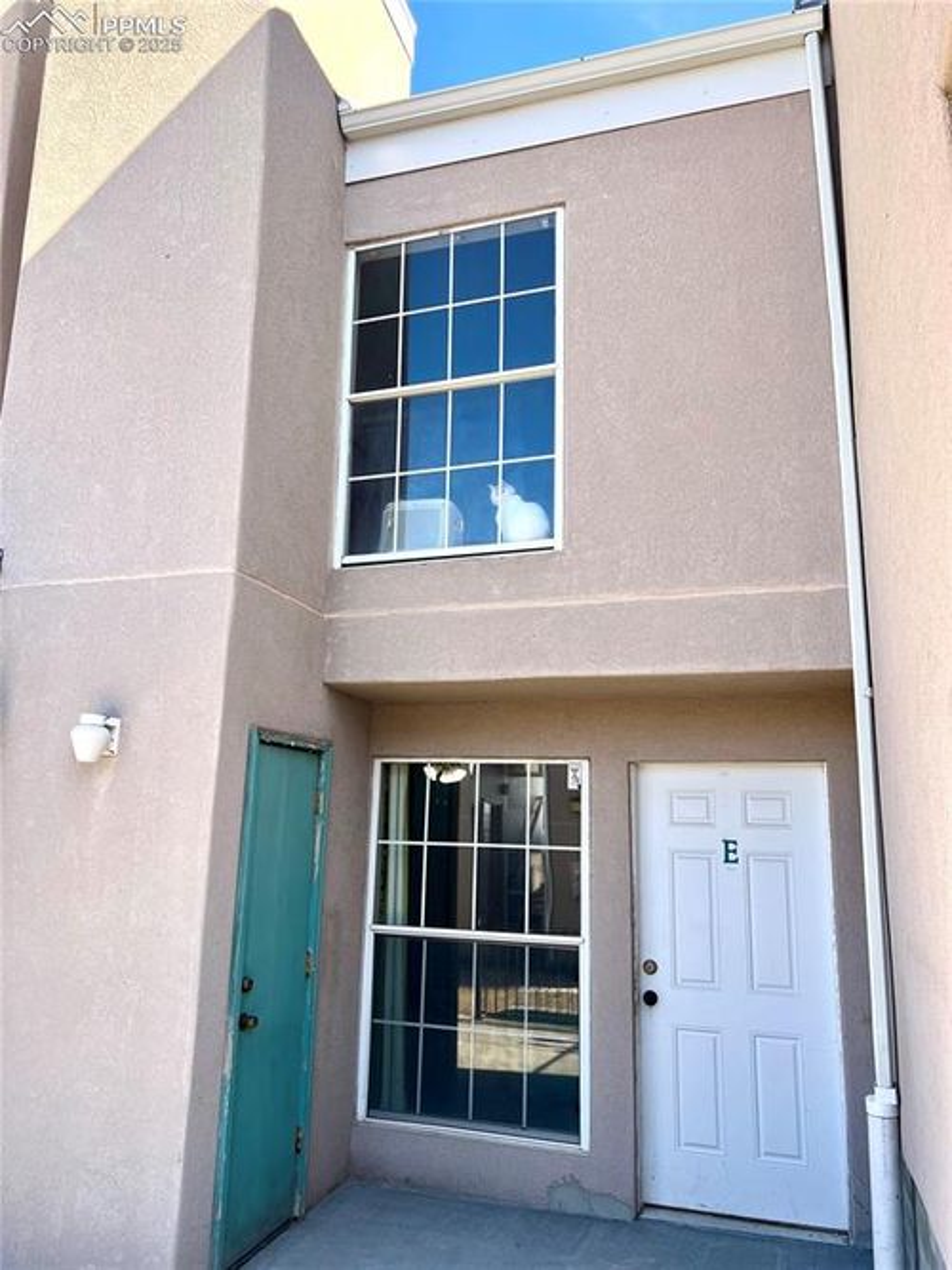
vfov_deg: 67.3
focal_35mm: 26
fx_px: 954
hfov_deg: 53.0
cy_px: 635
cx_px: 476
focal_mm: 5.7
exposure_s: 1/621
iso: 50
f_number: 1.5
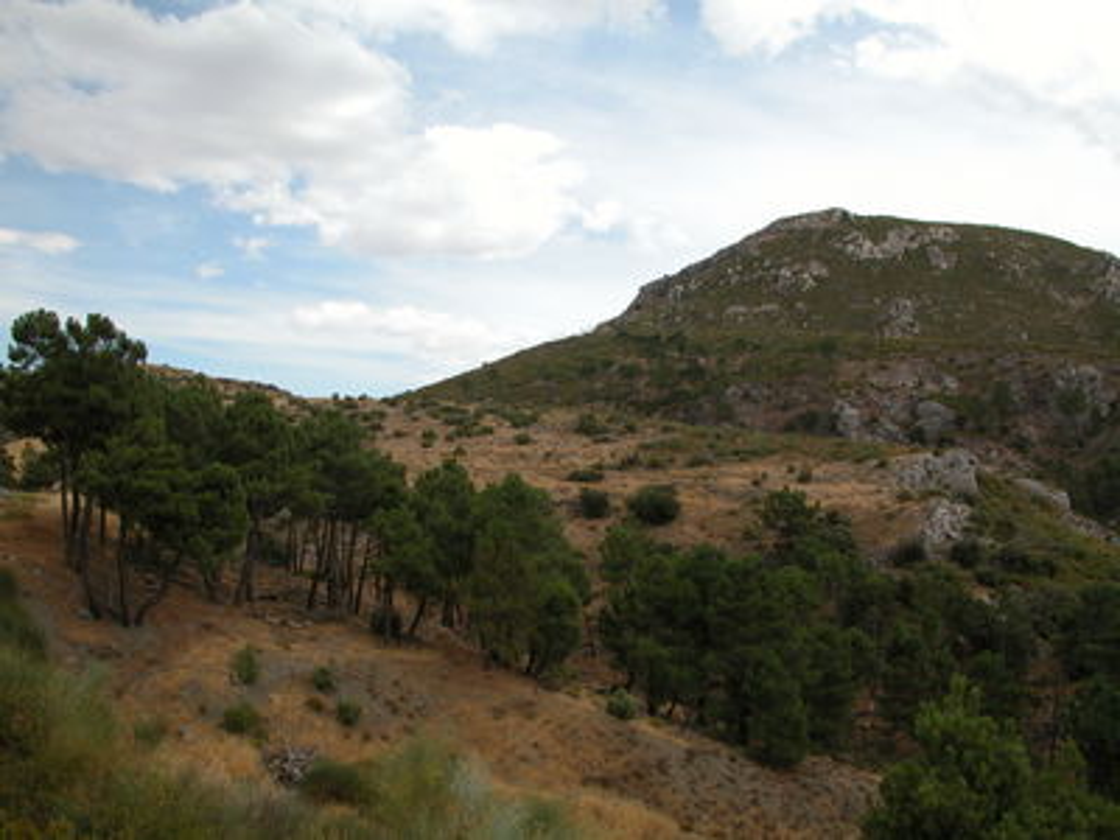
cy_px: 420
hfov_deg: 52.6
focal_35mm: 35
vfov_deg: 40.7
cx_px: 560
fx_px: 1132
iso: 100
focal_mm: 9
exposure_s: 1/266
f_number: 6.3
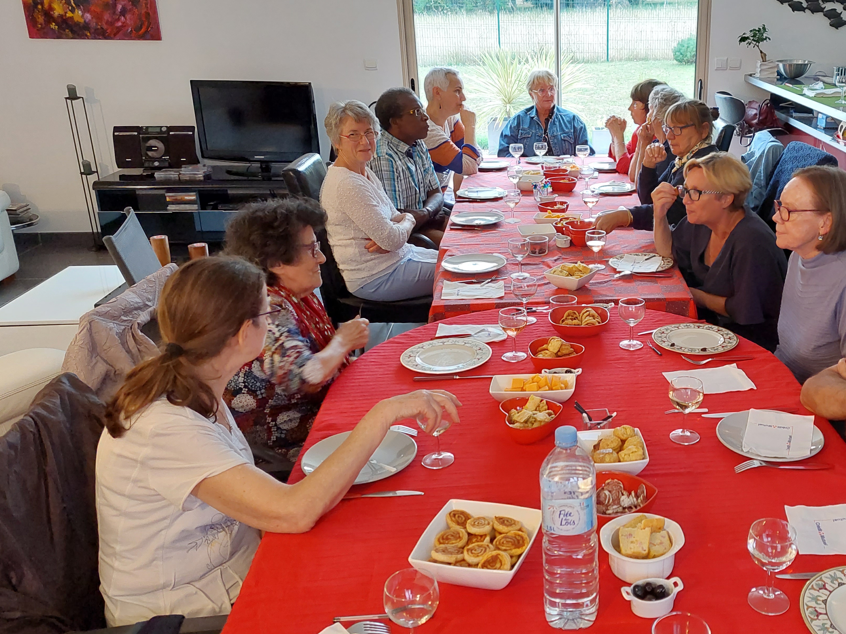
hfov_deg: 50.1
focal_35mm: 36
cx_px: 591
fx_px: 880
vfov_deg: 39.6
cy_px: 284
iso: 640
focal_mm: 5.23
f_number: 1.8
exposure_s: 1/25
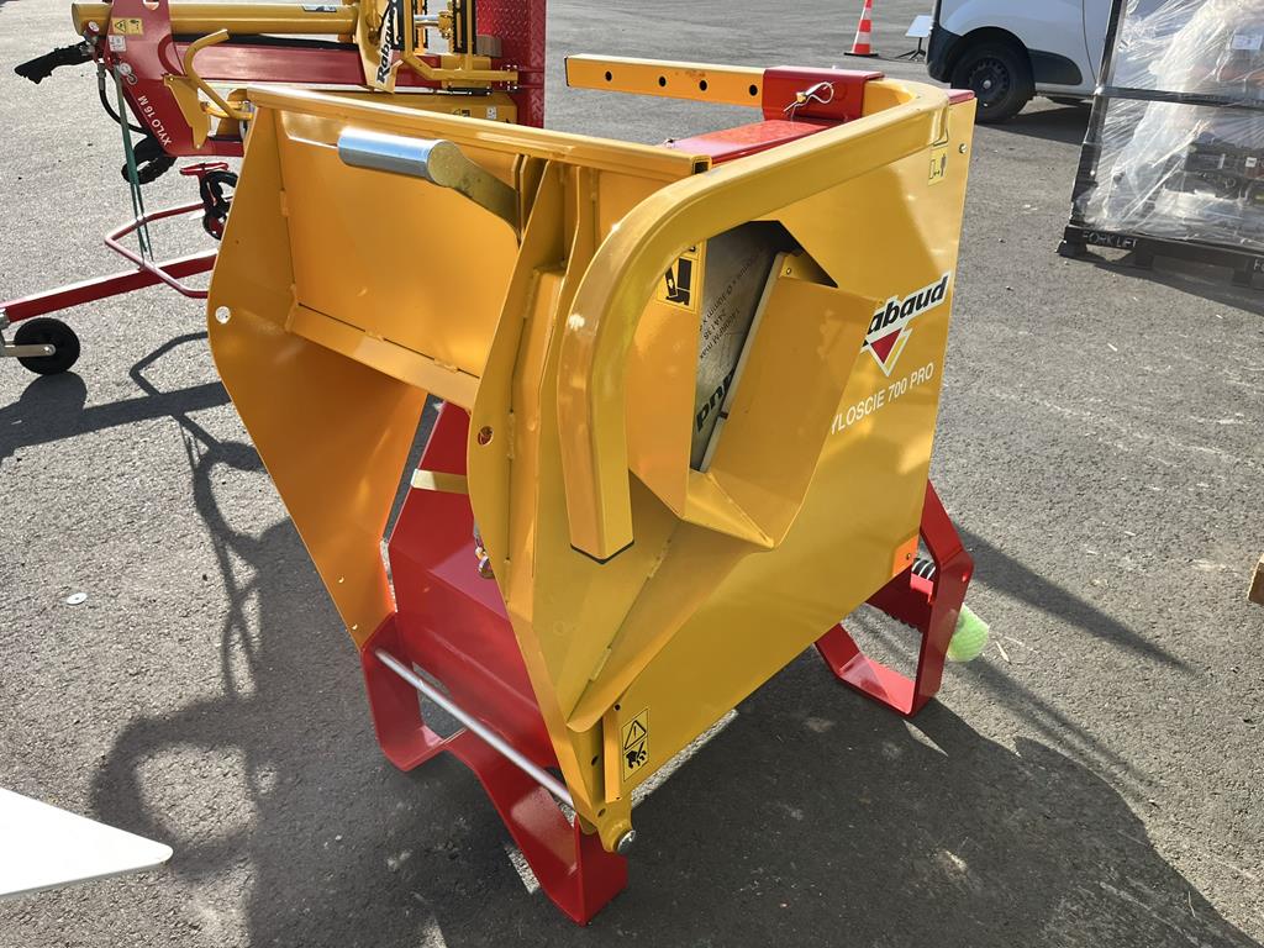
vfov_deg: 53.1
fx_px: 949
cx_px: 632
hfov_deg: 67.3
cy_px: 474
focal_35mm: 26
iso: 50
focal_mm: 5.1
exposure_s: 1/1647
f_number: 1.6
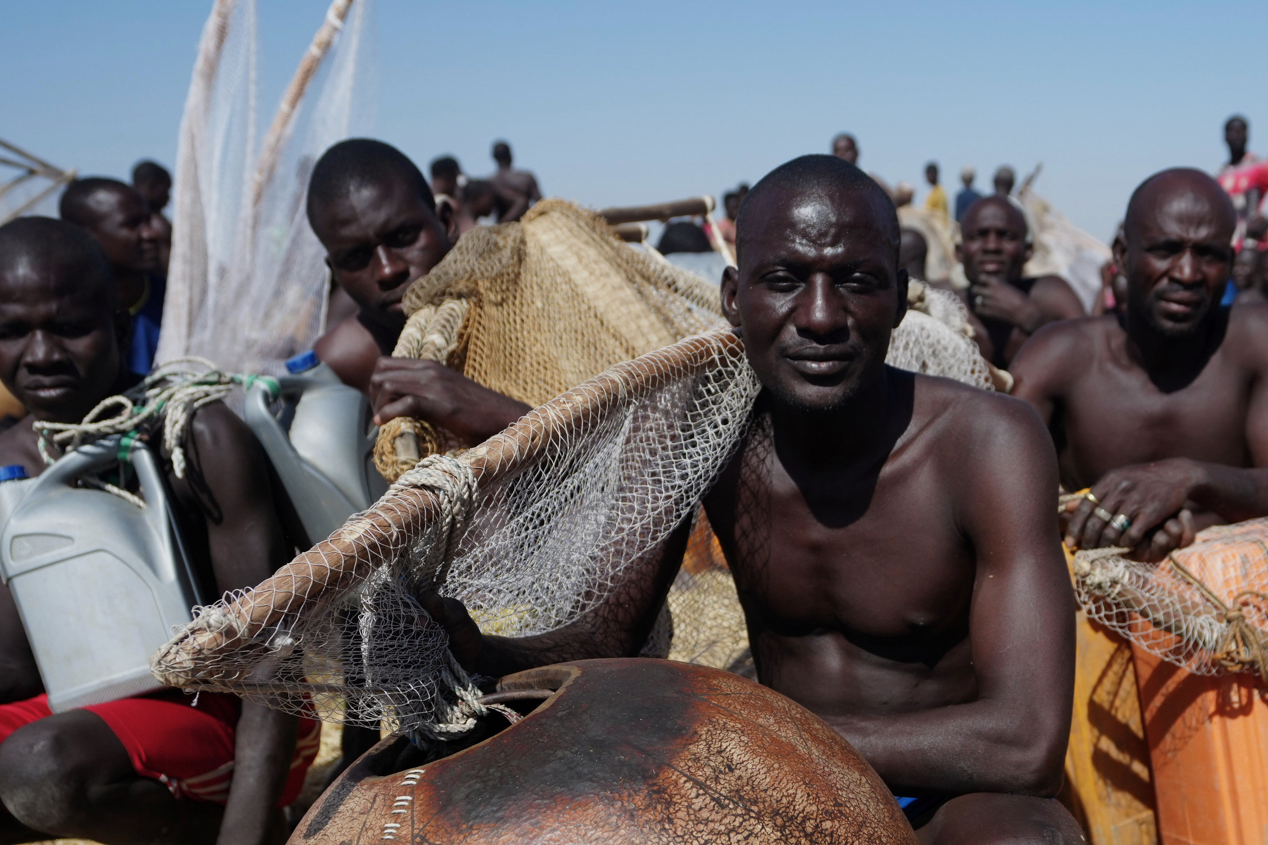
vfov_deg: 29.3
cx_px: 861
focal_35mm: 45
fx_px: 1585
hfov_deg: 42.9
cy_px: 656
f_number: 3.5
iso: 400
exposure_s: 1/5000
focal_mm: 25
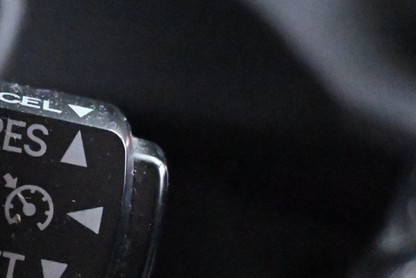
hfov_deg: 17.0
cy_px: 196
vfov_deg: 11.7
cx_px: -29
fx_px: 1348
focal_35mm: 117
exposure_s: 1/40
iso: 20000
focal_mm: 22.5
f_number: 4
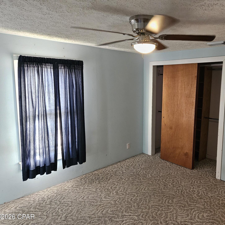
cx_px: 150
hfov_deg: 56.1
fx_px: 206
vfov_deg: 57.3
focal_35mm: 28
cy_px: 111
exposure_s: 1/120
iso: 800
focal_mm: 5.4
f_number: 1.8
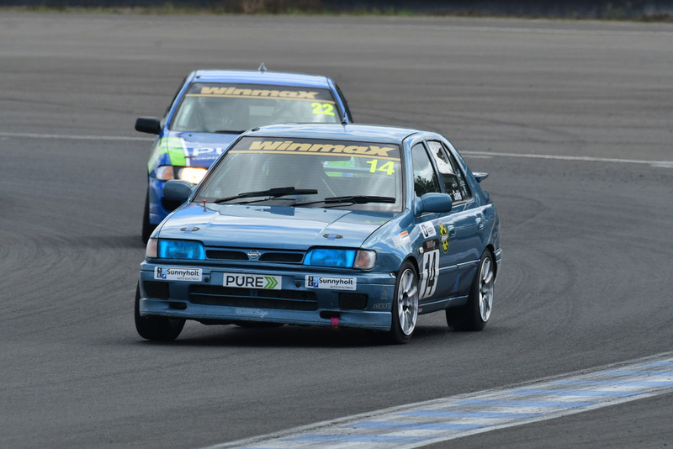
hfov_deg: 2.7
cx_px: 336
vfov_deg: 1.8
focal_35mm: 750
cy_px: 224
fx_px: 14025
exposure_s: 1/640
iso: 500
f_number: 10
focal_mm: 500
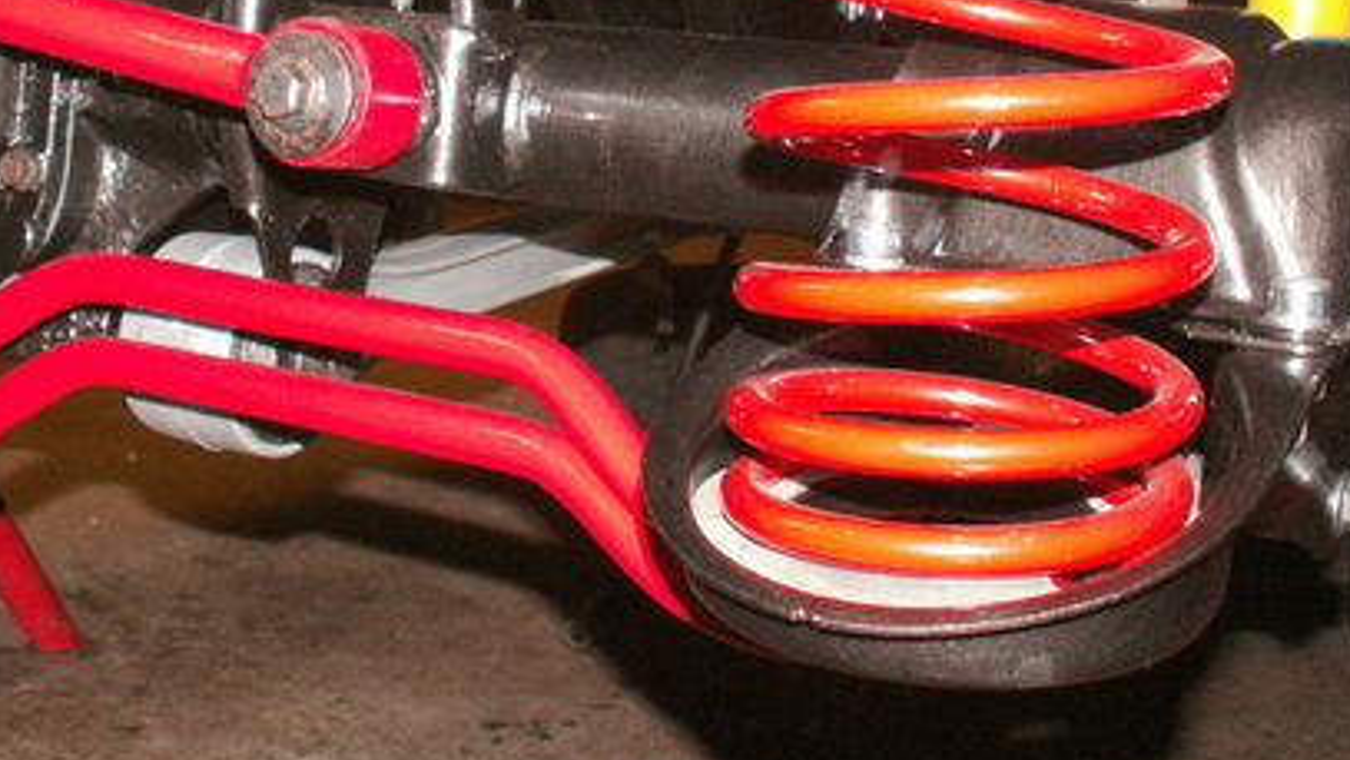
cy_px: 60
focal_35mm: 60
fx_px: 2148
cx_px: 464
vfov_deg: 19.6
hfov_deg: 34.6
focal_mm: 5.86
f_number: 2.8
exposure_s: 1/40
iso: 160
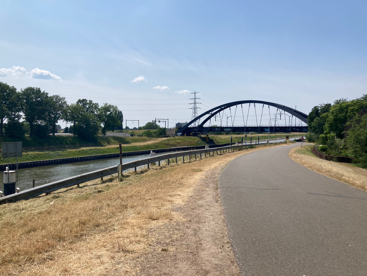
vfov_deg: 49.7
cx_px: 184
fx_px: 297
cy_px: 138
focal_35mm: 28
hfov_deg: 63.4
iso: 25
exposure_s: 1/4049
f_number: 1.8
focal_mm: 3.99
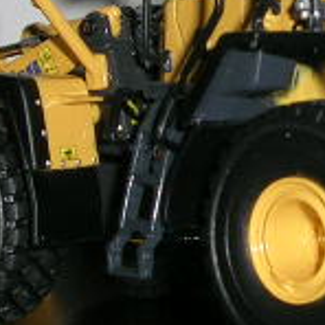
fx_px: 1944
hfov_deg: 9.5
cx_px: 296
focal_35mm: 183
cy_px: 143
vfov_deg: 9.6
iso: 50
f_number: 5.3
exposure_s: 1/60.1
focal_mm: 7.3
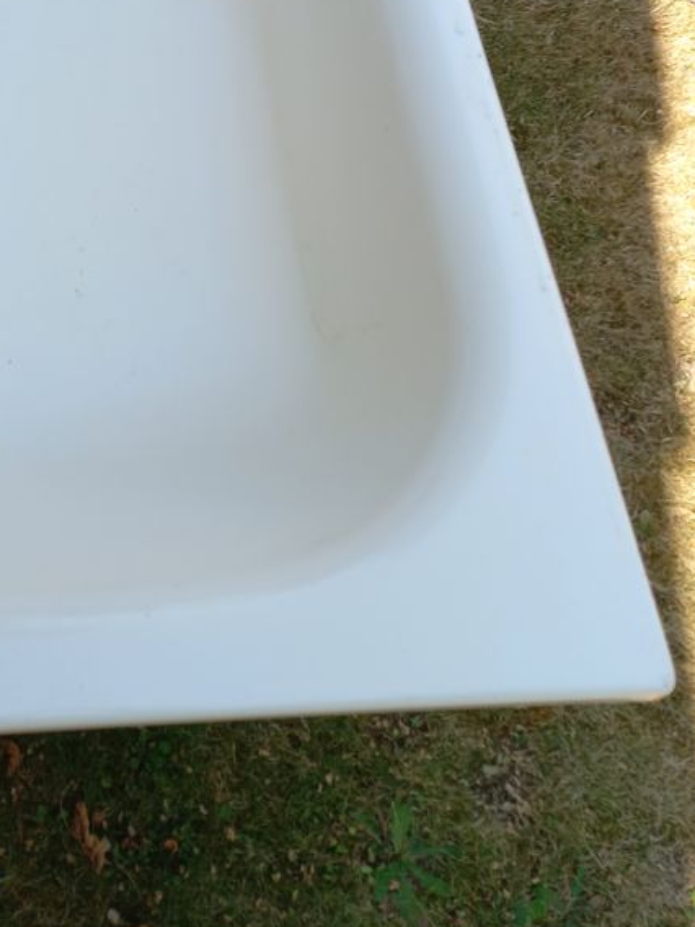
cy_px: 168
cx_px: 100
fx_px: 1178
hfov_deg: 31.6
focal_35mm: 44
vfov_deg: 40.9
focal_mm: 4.6
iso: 25
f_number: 1.8
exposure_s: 1/185
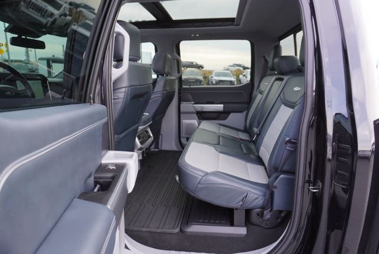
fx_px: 253
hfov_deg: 73.7
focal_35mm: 24
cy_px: 127
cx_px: 190
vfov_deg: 53.2
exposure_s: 1/160
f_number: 4
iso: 1000
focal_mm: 16
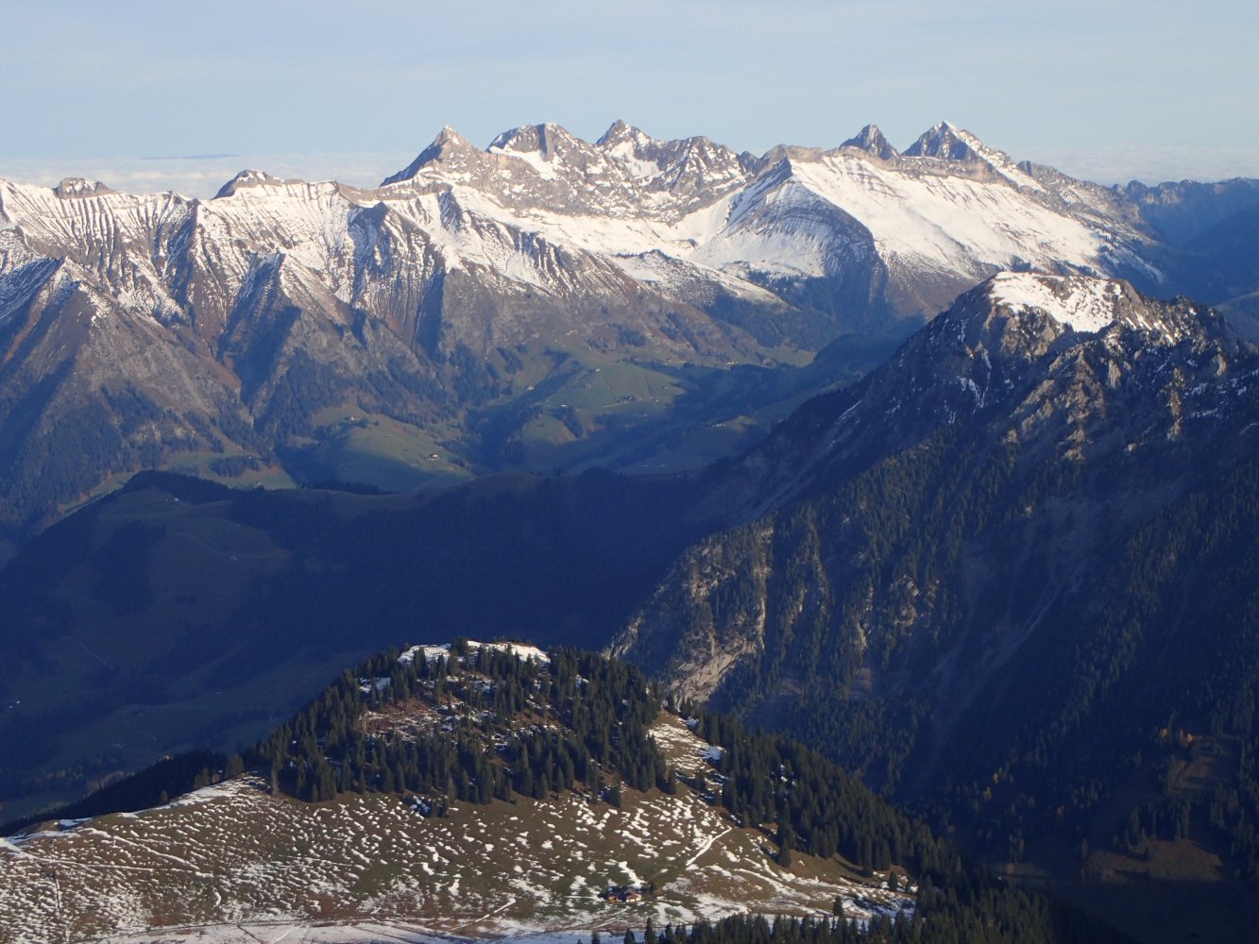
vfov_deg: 17.4
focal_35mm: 85
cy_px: 472
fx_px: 3092
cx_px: 630
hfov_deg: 23.0
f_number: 6.3
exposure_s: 1/250
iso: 100
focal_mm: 15.41
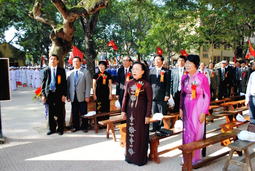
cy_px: 86
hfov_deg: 61.9
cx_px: 128
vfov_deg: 43.7
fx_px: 213
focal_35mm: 30
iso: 100
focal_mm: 20
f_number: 5.6
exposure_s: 1/125
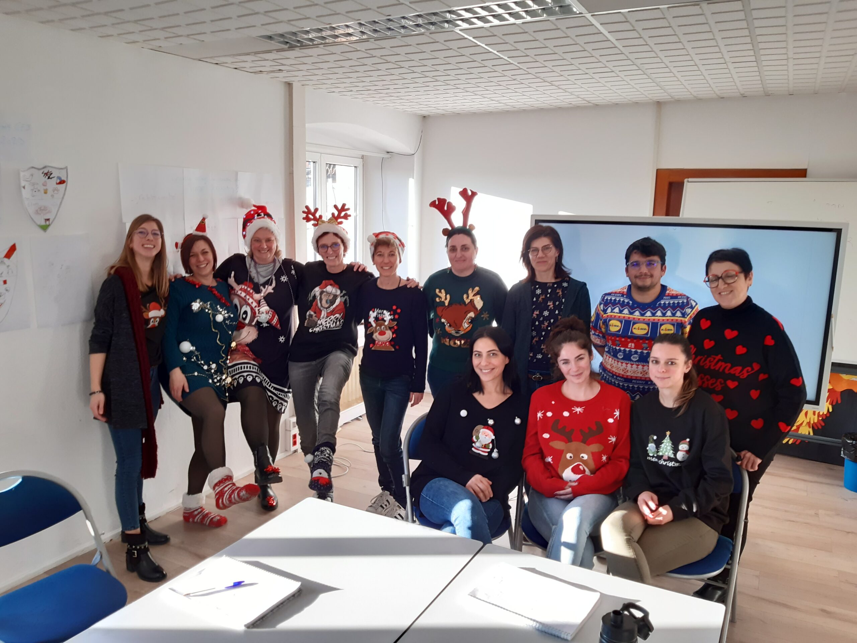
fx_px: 644
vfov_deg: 53.1
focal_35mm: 26
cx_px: 428
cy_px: 322
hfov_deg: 67.3
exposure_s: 1/100
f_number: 1.7
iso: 125
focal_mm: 3.92
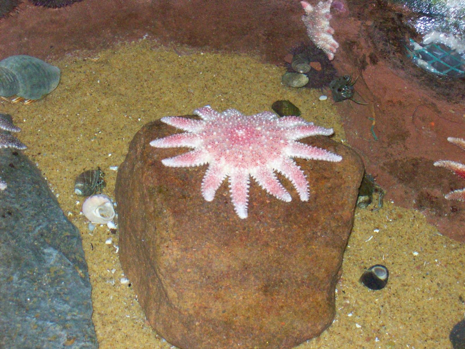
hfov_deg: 27.8
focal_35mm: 70
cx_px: 232
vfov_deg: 21.0
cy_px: 174
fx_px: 940
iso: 400
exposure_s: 1/194
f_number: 3.8
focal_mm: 11.6
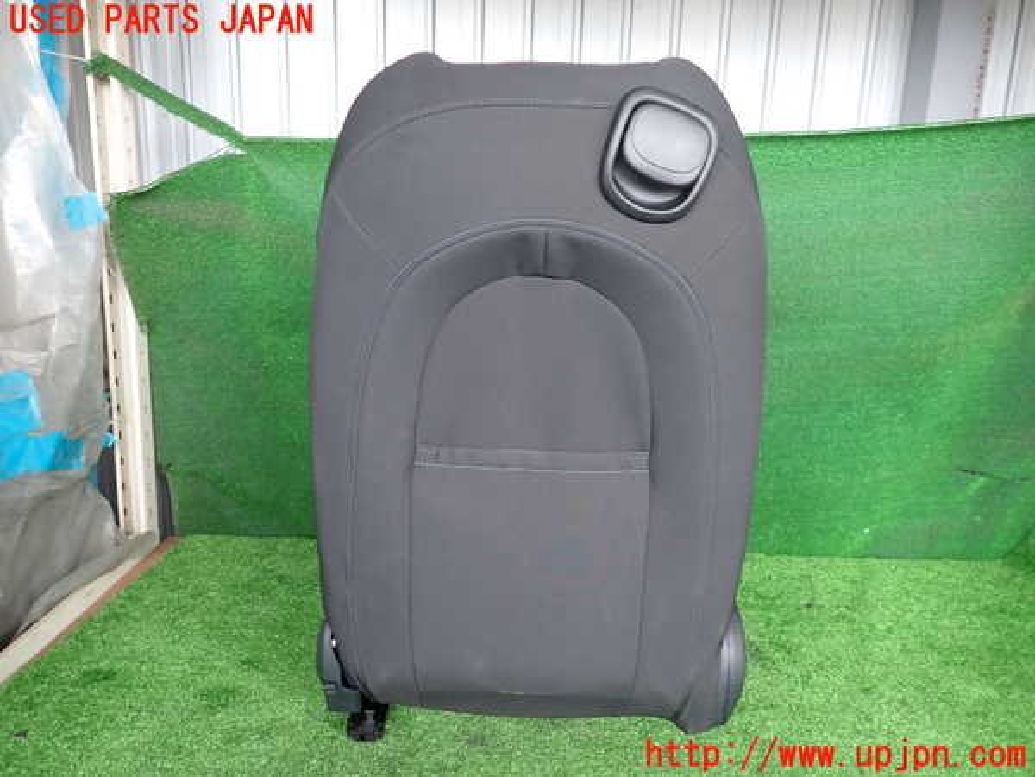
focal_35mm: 25
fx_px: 747
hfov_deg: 69.4
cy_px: 388
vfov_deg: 54.9
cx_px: 518
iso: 200
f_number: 2
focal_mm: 4.5
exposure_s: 1/60
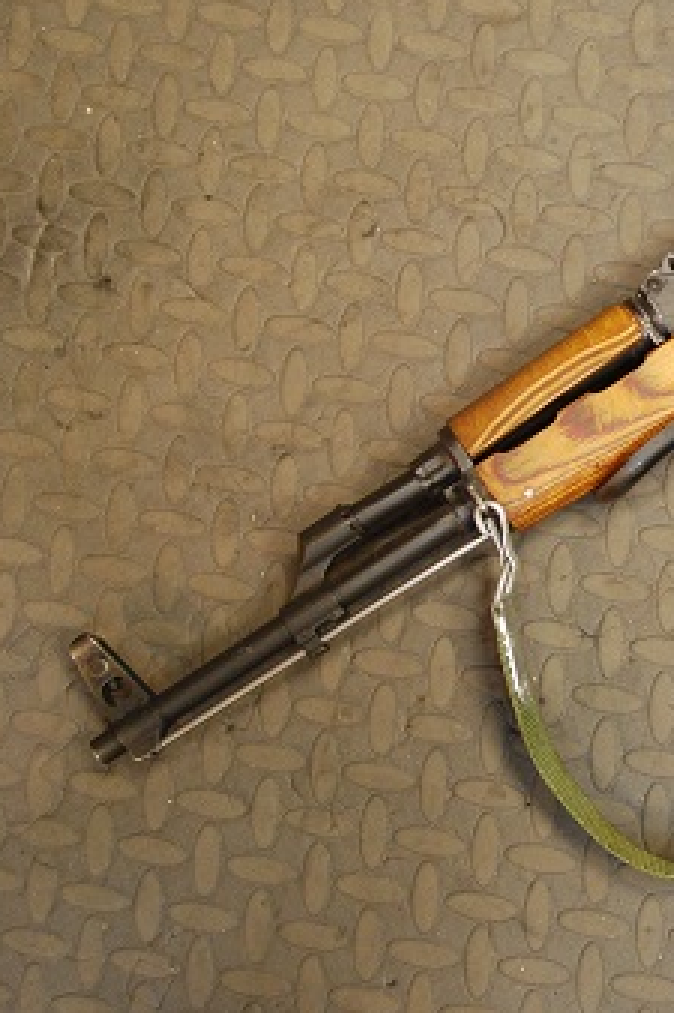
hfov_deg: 26.9
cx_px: 626
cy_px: 529
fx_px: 1349
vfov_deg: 41.1
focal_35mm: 48
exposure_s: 1/30
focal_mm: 18
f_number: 3.5
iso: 800
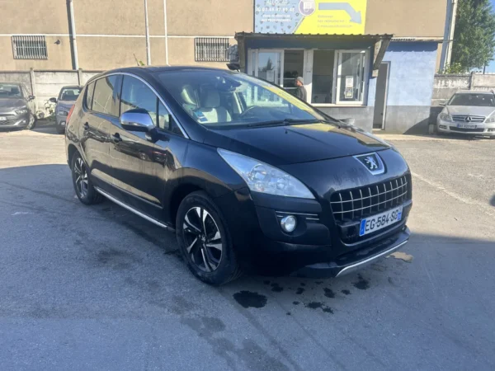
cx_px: 248
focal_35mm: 26
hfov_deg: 67.3
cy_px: 186
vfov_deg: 53.1
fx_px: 372
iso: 50
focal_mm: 5.7
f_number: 1.5
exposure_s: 1/1019
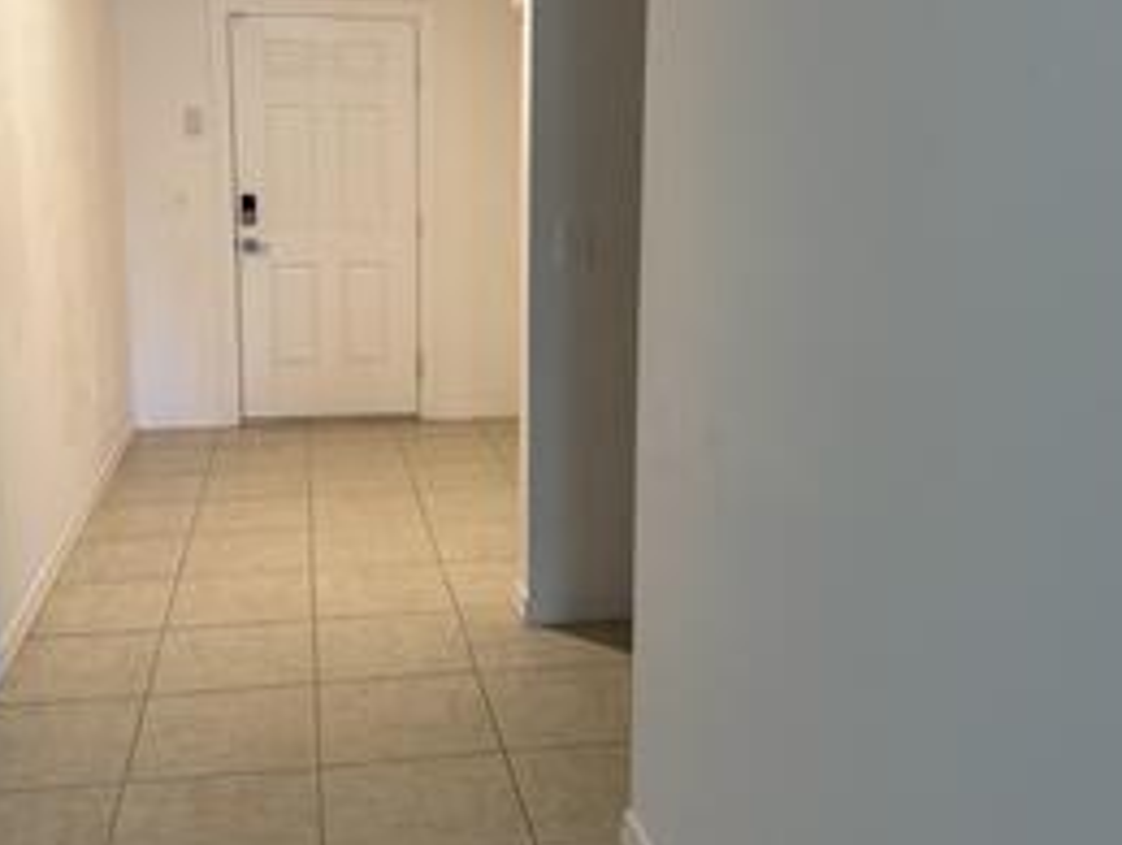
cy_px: 334
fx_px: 1201
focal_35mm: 37
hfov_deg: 50.0
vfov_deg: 38.6
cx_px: 507
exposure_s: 1/60
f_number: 1.78
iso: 160
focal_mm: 6.76
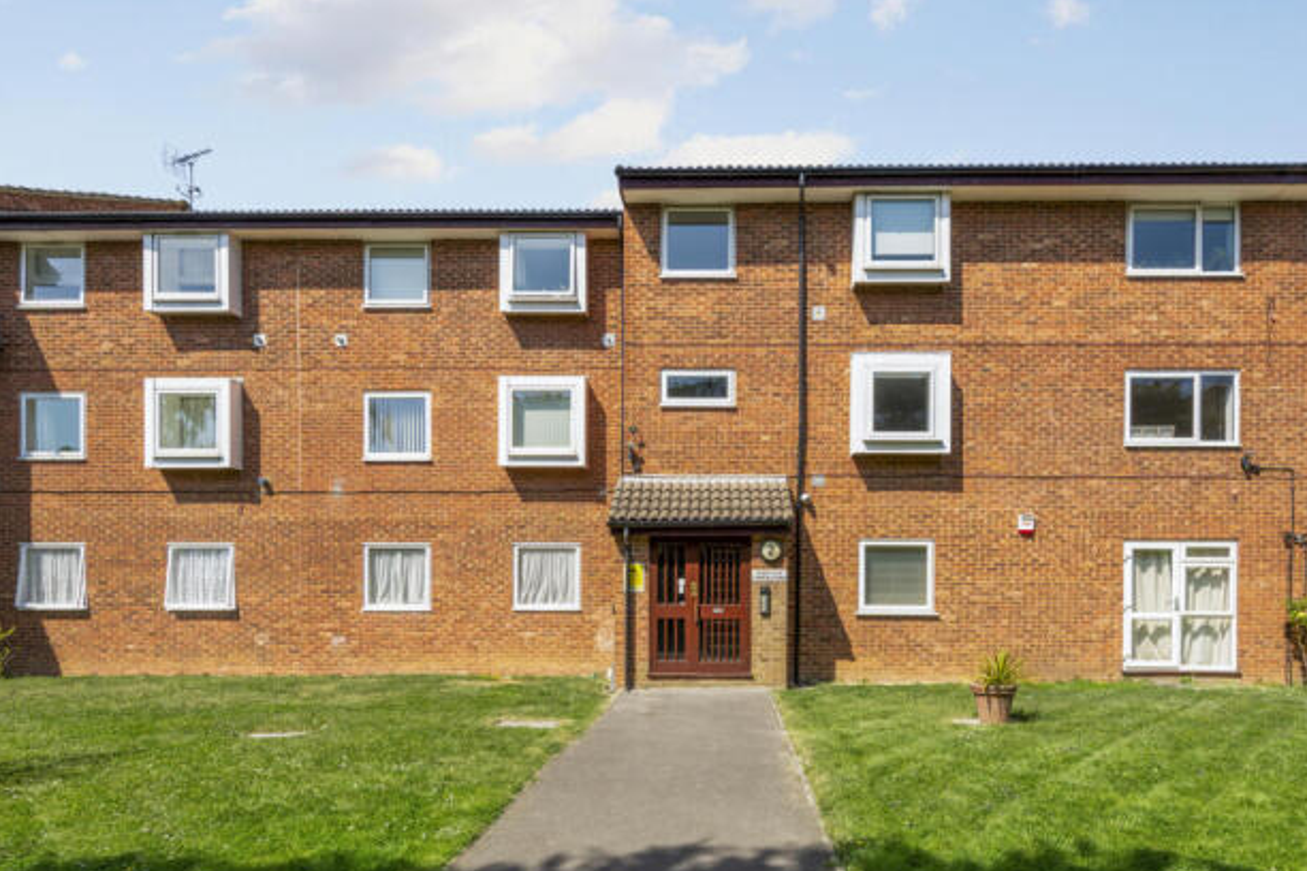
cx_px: 696
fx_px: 545
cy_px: 444
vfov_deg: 77.3
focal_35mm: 15
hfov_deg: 100.3
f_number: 8
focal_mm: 14
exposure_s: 1/320
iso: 200
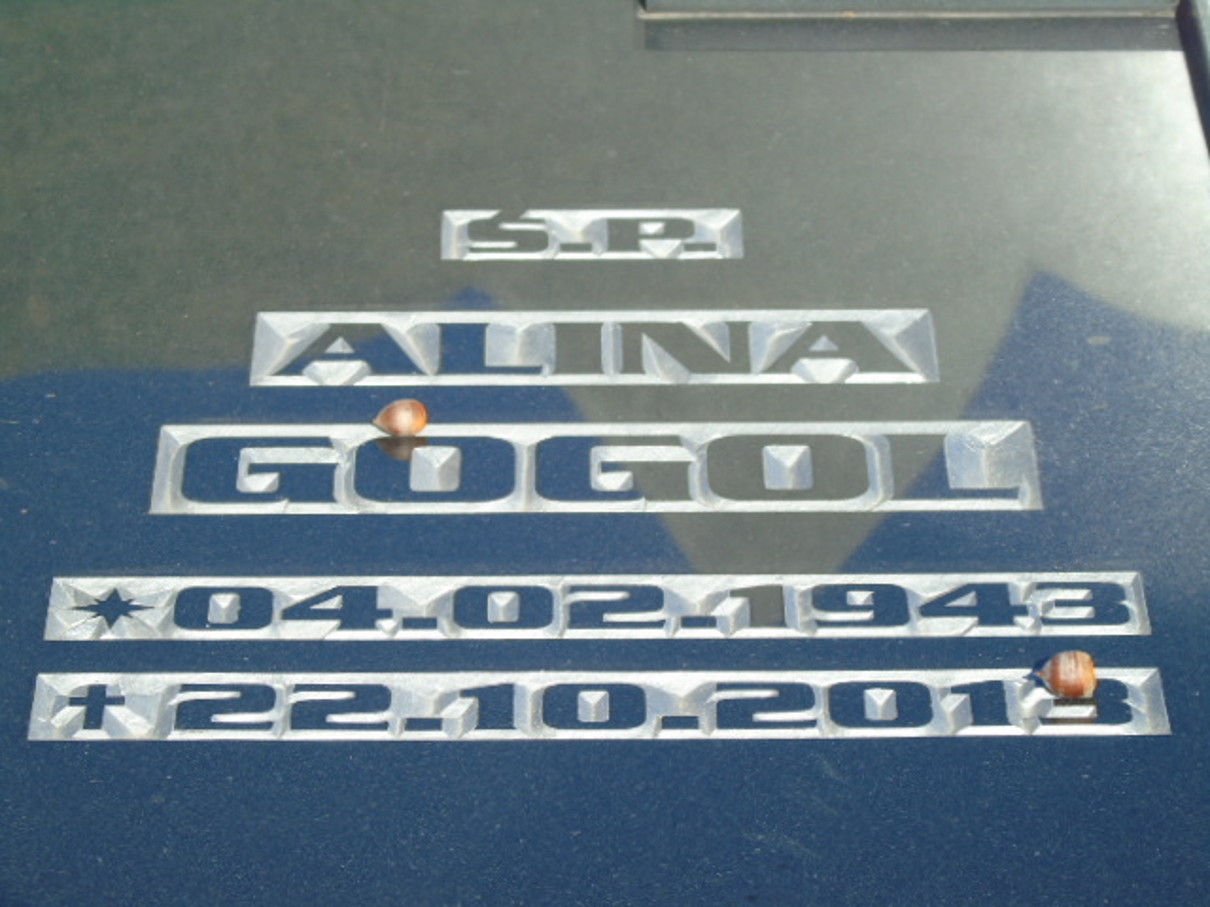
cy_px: 454
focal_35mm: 162
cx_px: 605
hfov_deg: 12.2
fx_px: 5663
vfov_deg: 9.2
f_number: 4.9
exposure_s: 1/250
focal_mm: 29
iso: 80
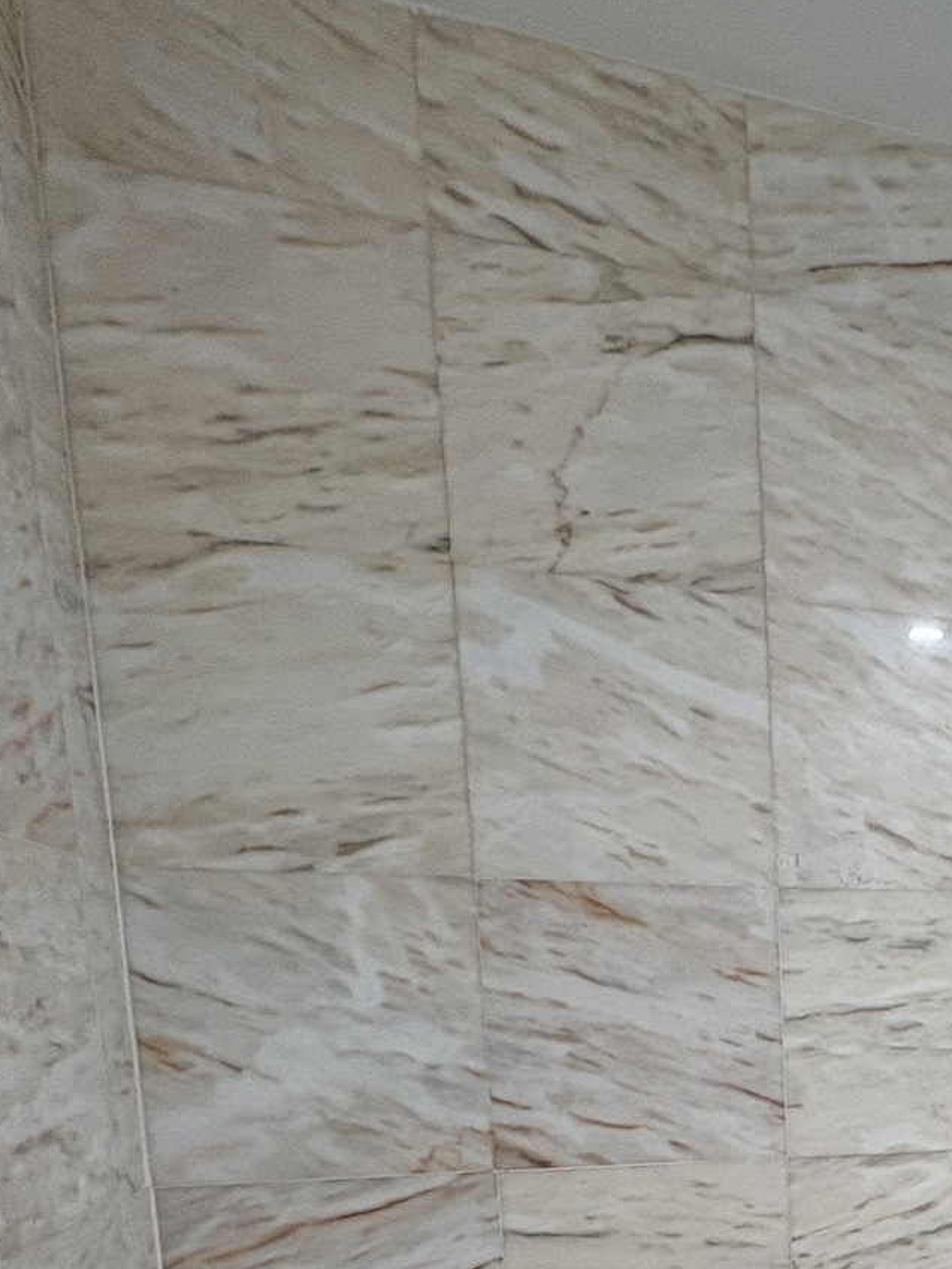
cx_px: 1125
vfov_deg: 43.6
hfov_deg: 31.8
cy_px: 1200
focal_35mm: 38
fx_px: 1393
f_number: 2.2
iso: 160
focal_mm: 2.22
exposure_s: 1/104
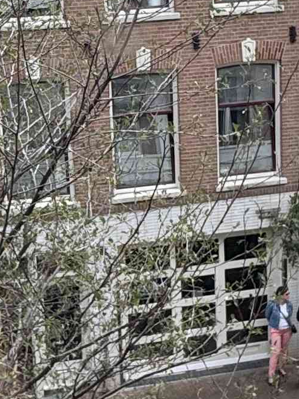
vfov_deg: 22.9
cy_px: 117
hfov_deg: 17.3
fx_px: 979
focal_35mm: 85
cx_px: 104
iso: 40
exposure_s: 1/354
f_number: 2.2
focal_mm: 2.22
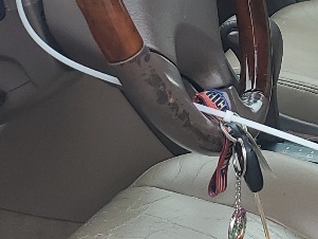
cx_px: 287
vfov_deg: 10.7
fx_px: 1268
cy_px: 77
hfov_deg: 14.2
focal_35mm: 138
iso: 50
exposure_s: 1/526
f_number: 1.5
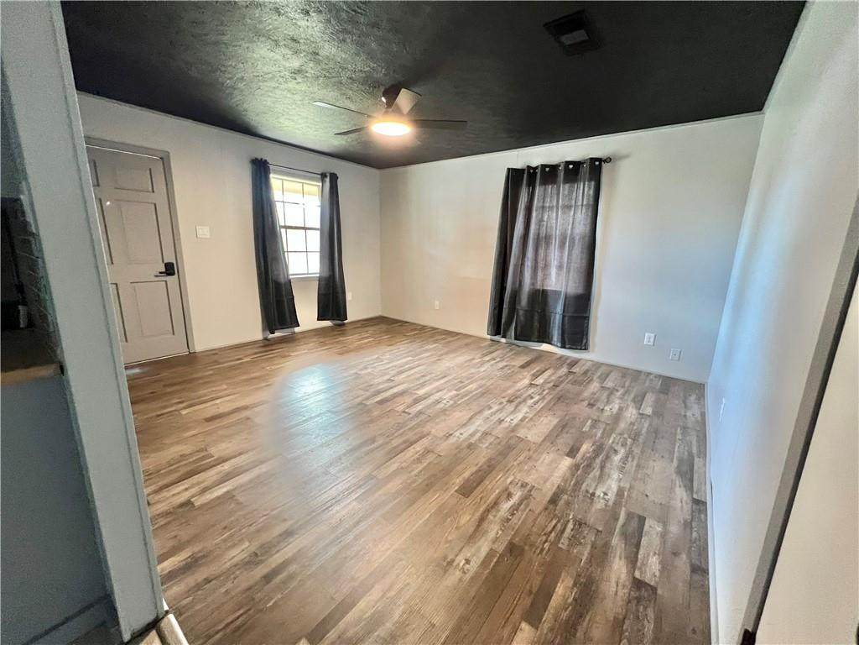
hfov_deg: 106.2
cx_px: 430
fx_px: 323
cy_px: 322
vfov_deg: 89.9
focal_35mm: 13
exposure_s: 1/60
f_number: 1.8
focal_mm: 1.57
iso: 400
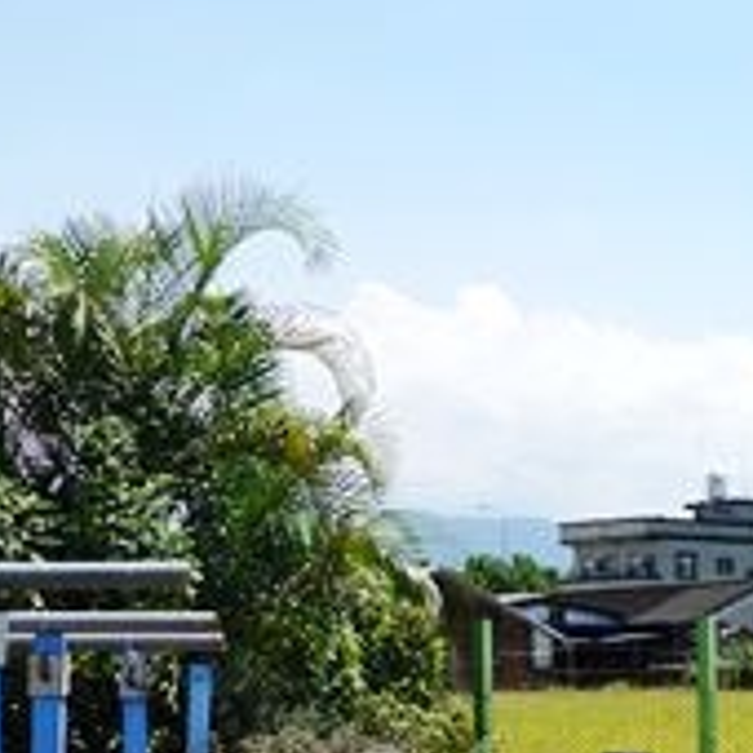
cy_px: 658
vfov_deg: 21.8
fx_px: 1920
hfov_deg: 18.5
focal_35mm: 78
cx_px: 1258
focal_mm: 9
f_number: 4
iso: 125
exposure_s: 1/800
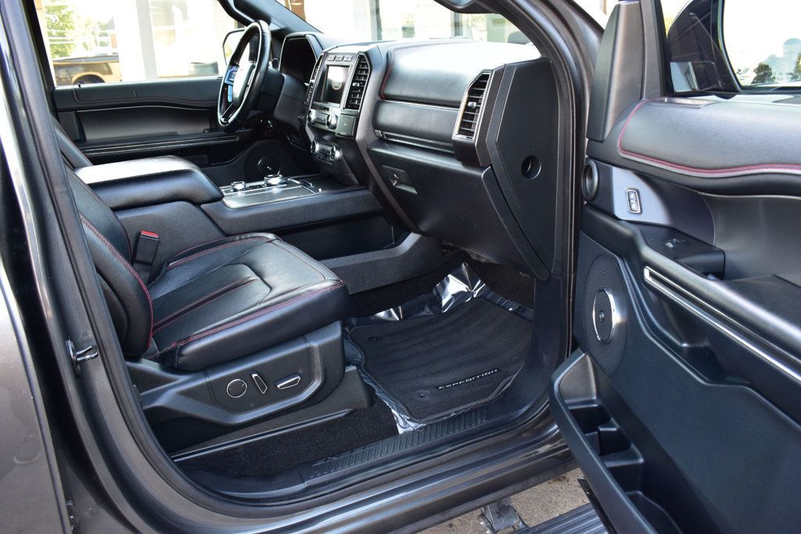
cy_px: 267
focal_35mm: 30
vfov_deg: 43.6
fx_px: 667
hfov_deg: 61.9
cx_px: 400
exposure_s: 1/20
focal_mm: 20
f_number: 6.3
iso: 400
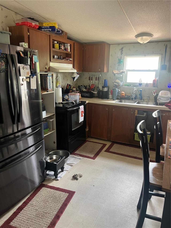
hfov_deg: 53.1
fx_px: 171
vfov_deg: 67.3
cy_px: 114
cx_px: 86
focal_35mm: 26
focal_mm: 5.7
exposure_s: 1/60
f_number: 1.5
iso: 100
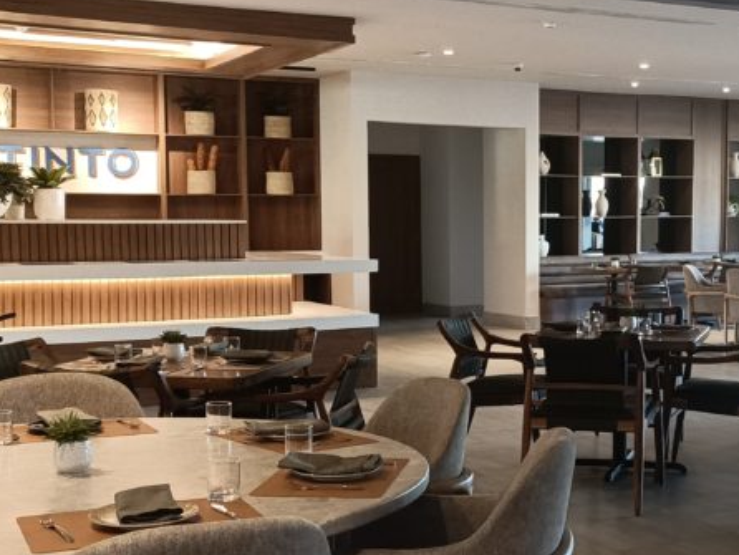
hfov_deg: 33.6
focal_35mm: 56
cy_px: 305
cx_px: 558
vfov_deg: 26.1
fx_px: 1196
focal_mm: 4.7
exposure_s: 1/40
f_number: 1.7
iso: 1719
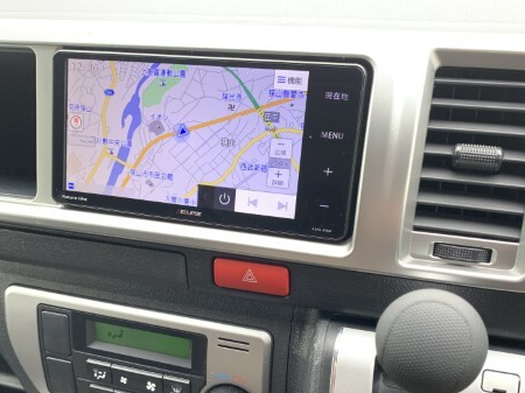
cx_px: 268
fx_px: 561
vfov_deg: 38.0
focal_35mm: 37
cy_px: 278
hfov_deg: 50.2
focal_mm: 4.25
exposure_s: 1/121
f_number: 1.8
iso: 64
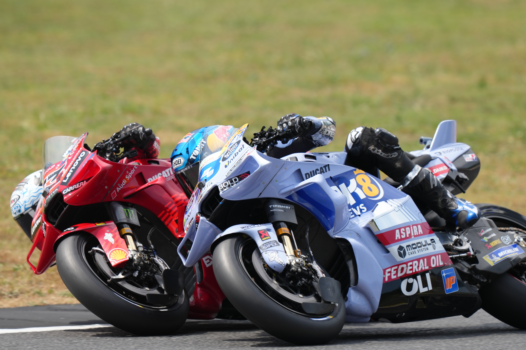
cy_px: 175
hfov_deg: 3.4
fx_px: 8766
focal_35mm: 600
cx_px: 263
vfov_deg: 2.3
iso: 250
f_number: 4
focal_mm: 400
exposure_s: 1/1600
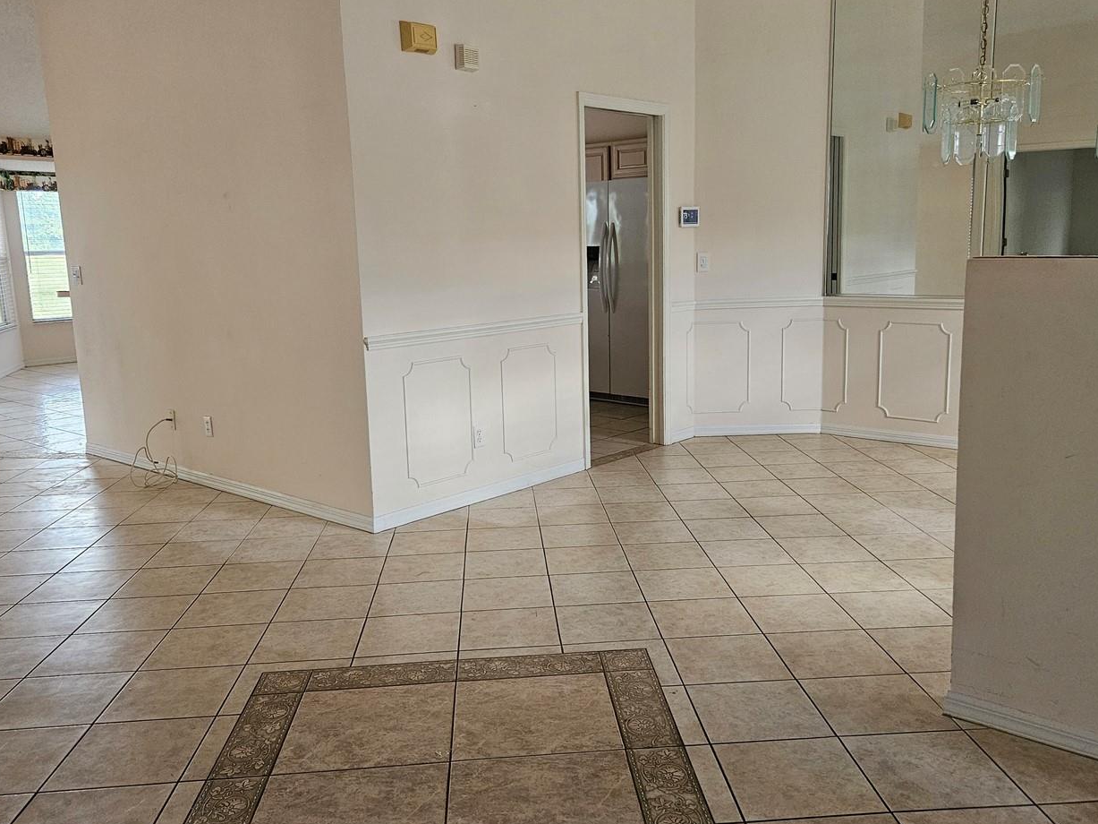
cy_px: 399
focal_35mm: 30
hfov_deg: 60.0
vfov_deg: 46.8
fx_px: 951
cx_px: 565
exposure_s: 1/170
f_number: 1.8
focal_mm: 5.4
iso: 640
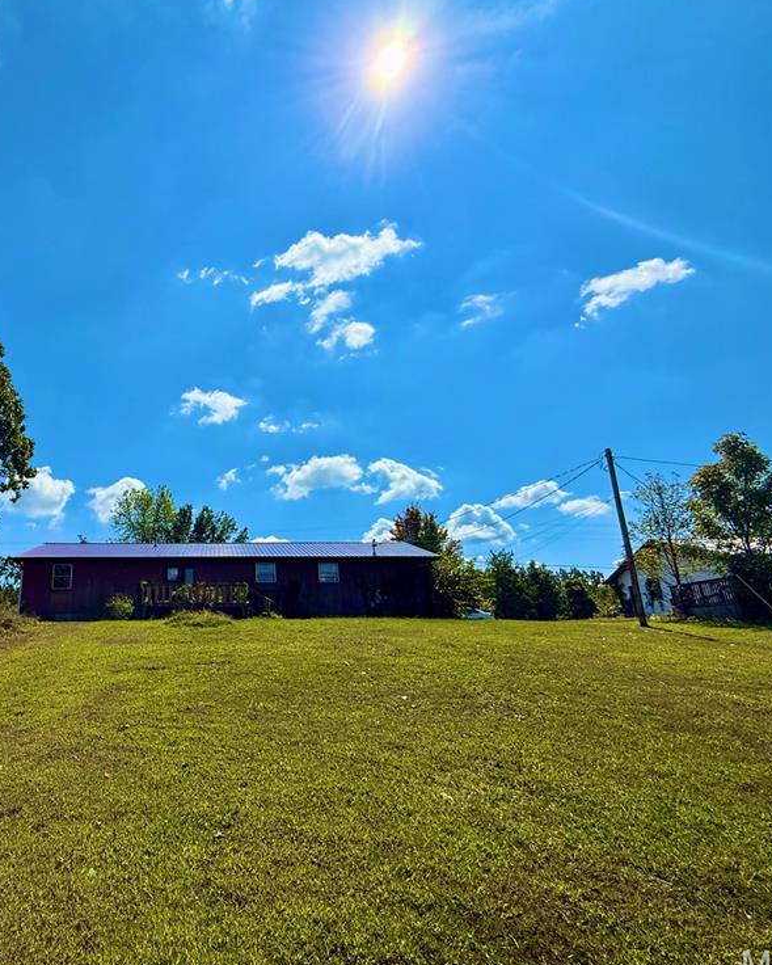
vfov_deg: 83.3
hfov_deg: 66.8
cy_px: 489
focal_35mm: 19
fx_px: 543
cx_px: 202
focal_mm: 2.22
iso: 50
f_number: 2.2
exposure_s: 1/6173
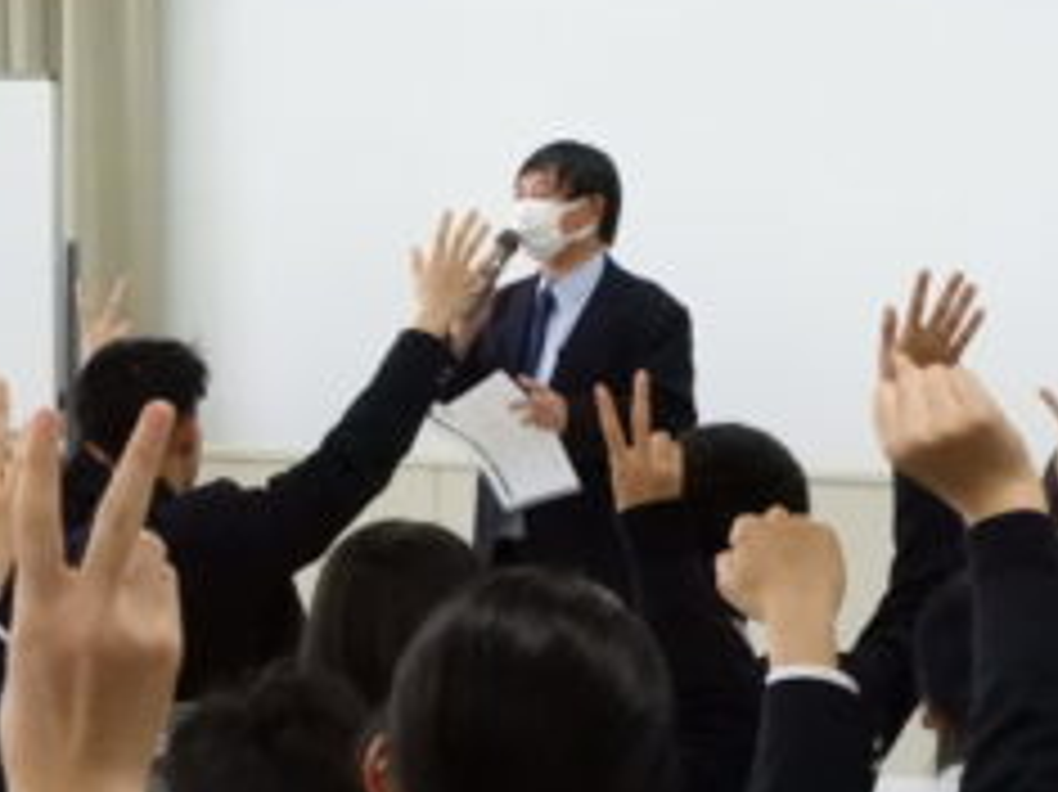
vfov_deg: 8.7
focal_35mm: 170
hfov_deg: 11.6
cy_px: 457
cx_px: 257
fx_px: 5193
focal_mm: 14.3
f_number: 4.5
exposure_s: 1/250
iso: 1600
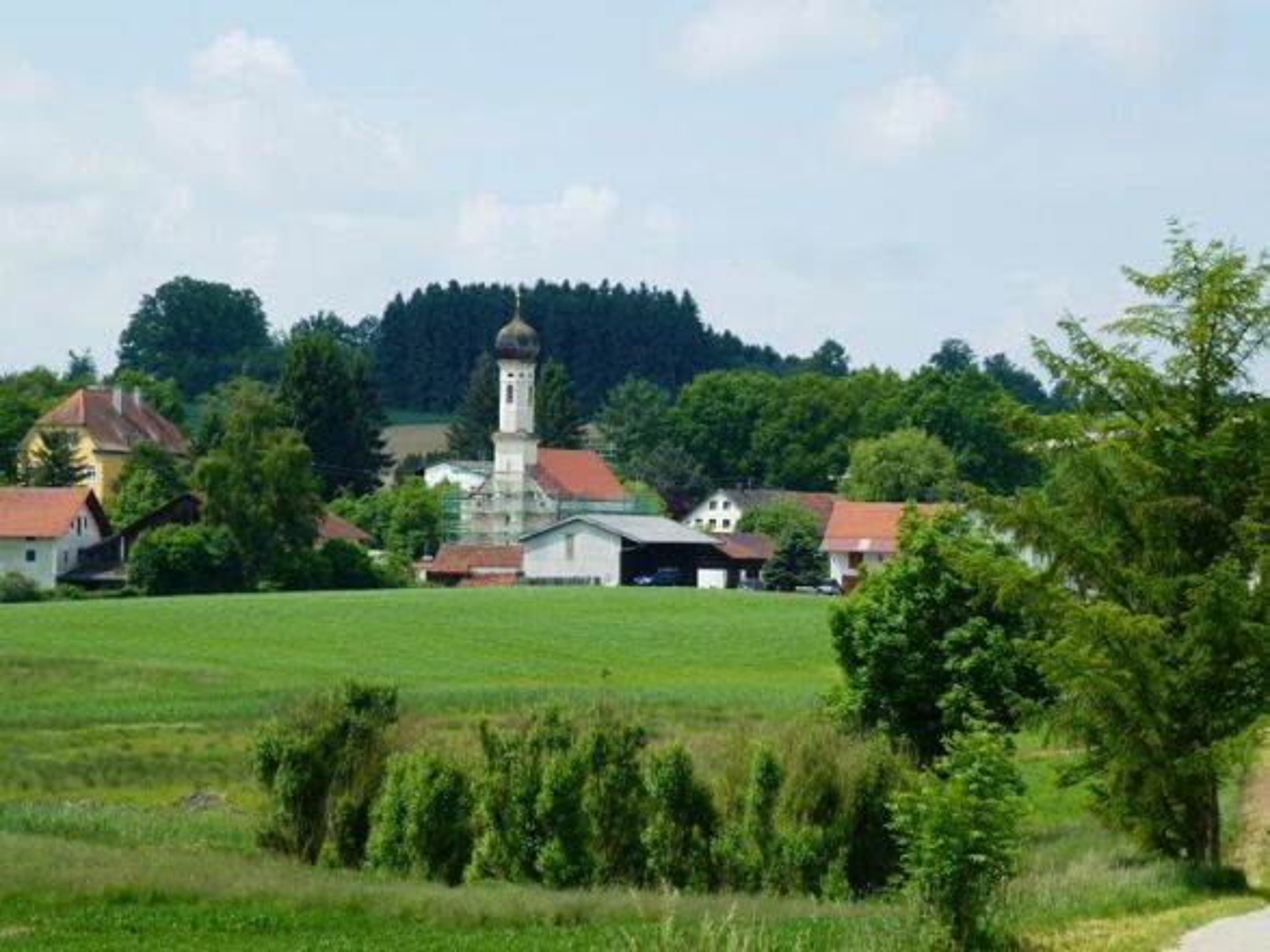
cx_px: 635
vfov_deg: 11.3
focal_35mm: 131
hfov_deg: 15.1
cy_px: 476
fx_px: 4805
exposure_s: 1/500
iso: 100
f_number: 5.2
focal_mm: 23.4
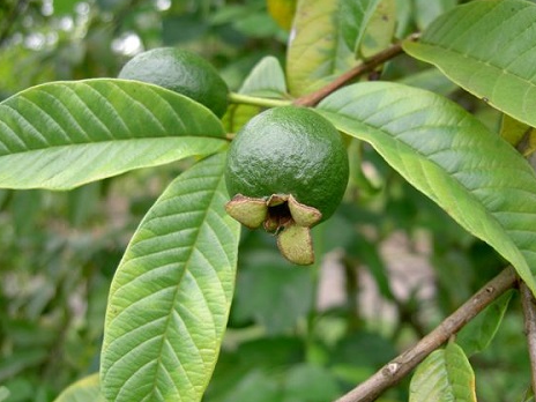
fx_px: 650
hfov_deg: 44.8
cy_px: 210
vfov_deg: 34.3
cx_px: 284
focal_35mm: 42
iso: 100
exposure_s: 1/125
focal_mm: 8
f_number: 2.8
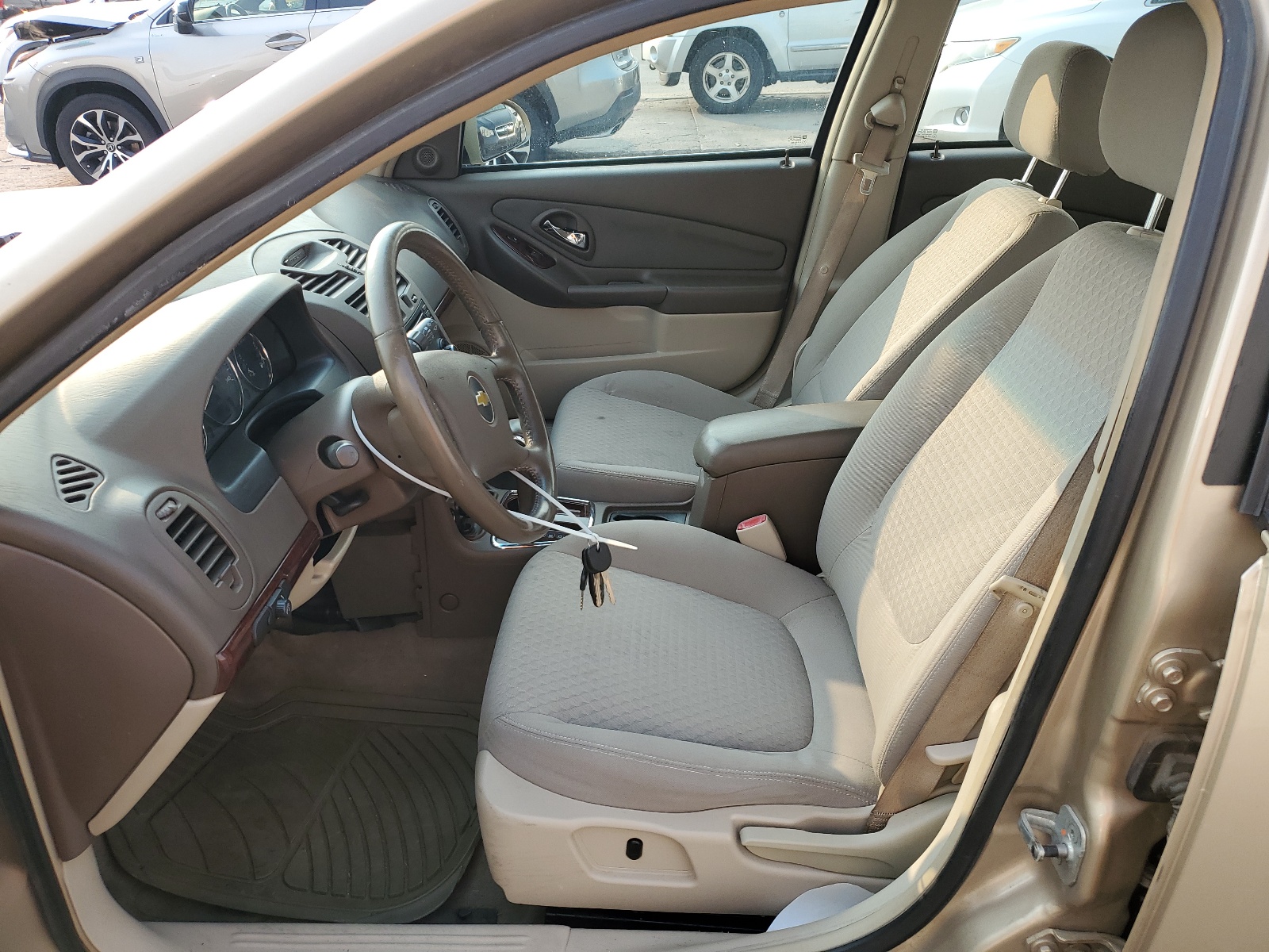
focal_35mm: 26
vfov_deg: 53.1
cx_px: 634
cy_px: 476
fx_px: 953
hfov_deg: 67.3
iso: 50
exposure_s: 1/476
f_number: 1.5
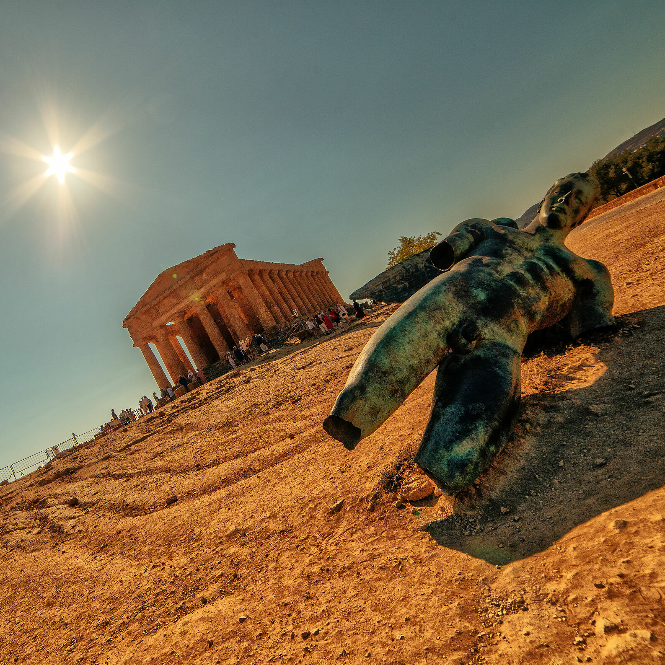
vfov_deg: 80.7
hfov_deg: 79.0
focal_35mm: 18
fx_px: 391
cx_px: 244
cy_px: 334
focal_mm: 14
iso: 640
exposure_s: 1/4000
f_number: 9
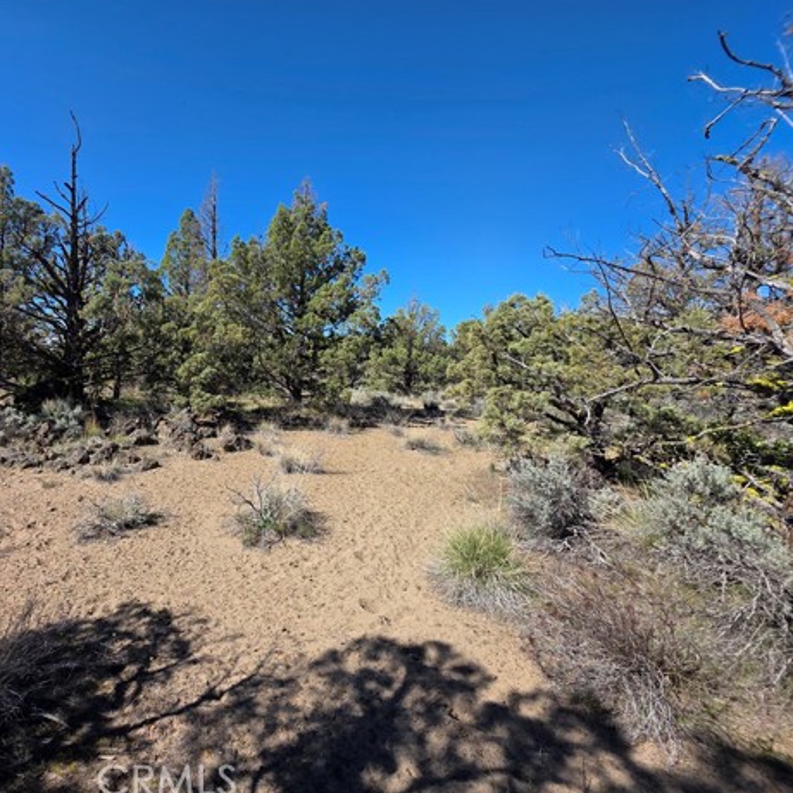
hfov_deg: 84.8
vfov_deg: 87.4
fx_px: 415
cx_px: 274
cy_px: 391
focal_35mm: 16
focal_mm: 2.2
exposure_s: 1/1645
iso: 40
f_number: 1.9
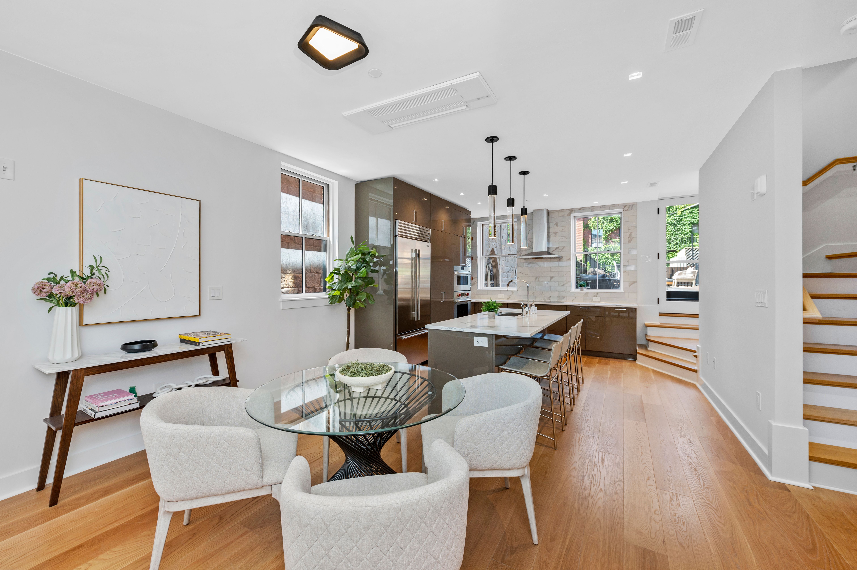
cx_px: 428
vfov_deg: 81.1
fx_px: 333
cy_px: 285
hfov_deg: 104.3
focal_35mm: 14
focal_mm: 14
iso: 200
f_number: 5.6
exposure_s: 1/80
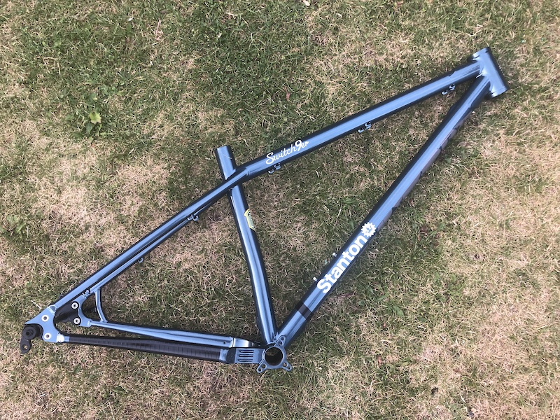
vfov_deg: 49.7
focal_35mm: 28
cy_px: 210
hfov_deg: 63.4
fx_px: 453
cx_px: 280
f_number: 1.8
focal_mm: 4
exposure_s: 1/17
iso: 40
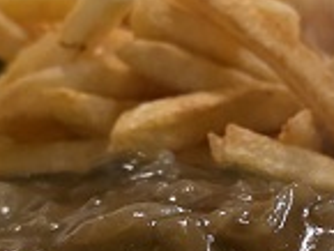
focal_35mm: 95
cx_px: 203
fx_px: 917
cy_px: 136
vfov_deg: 15.6
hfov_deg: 20.6
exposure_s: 1/100
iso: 2000
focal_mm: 6.3
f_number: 1.7
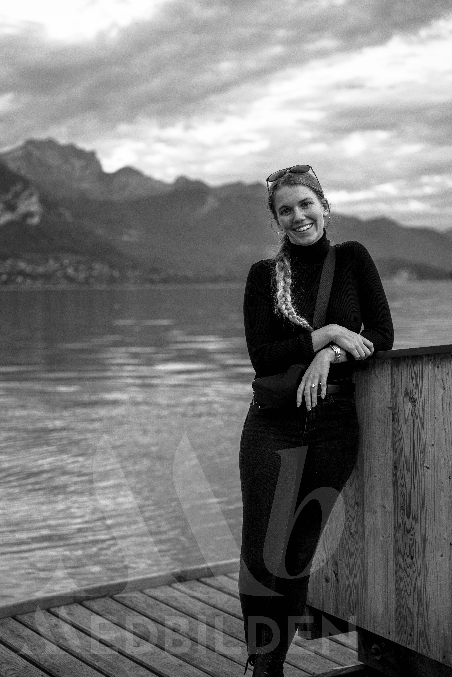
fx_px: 1128
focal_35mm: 60
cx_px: 226
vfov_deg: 33.5
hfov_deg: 22.7
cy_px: 338
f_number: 2.8
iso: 400
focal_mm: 59.9
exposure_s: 1/400
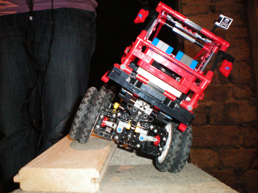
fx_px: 283
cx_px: 129
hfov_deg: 49.0
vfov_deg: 37.7
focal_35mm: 38
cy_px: 96
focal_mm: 6.3
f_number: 3.1
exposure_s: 1/60
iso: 400
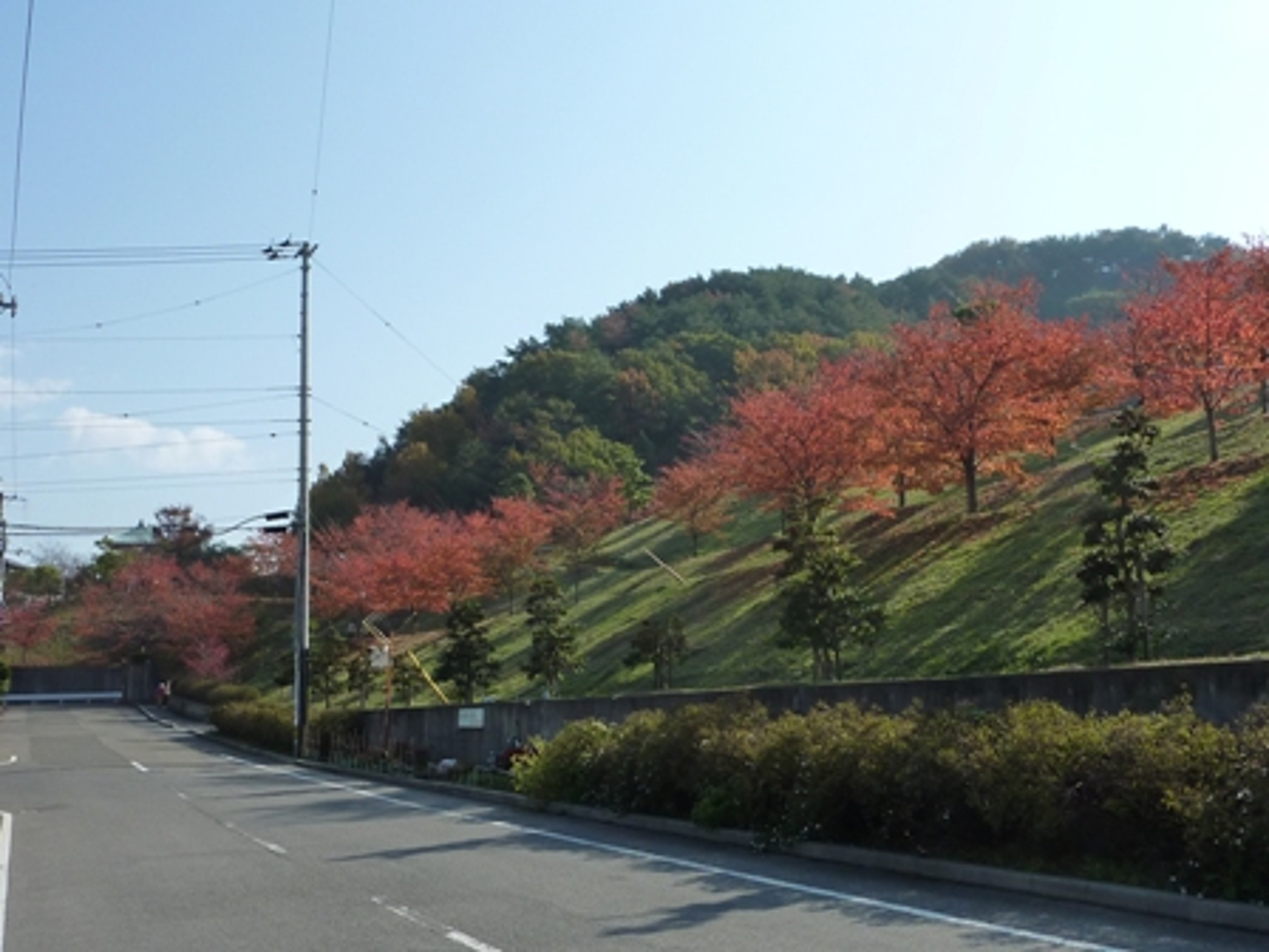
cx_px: 634
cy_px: 476
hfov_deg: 49.0
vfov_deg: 37.7
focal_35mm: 38
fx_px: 1393
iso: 125
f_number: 5
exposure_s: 1/500
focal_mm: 4.4
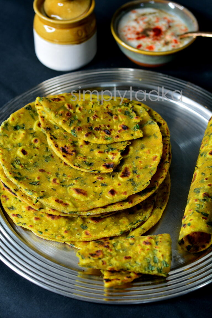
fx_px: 662
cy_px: 159
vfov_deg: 27.0
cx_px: 106
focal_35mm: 75
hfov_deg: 18.2
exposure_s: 1/60
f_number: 4
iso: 450
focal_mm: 50
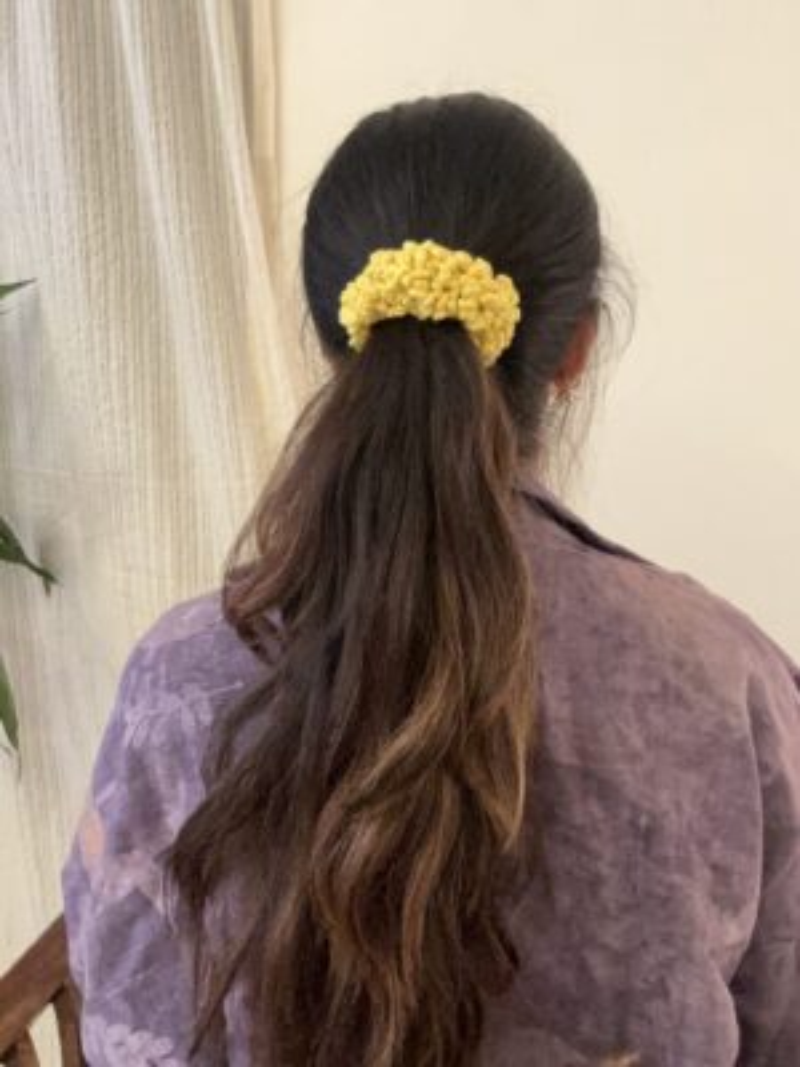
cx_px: 400
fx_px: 924
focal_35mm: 30
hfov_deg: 46.8
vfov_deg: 60.0
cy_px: 534
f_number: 1.9
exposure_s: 1/25
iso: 400
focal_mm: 2.69
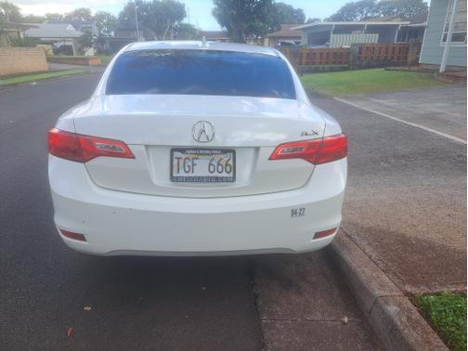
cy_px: 176
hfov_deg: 71.6
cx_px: 234
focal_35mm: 24
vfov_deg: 56.8
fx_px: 324
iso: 50
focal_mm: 5.23
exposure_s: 1/369
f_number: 1.8
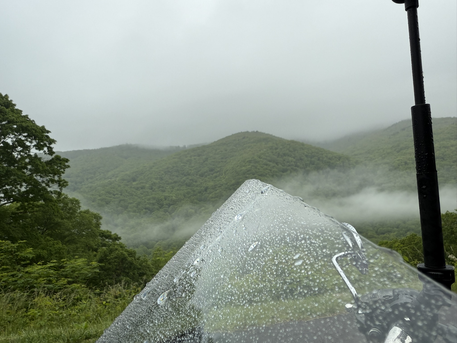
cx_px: 228
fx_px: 317
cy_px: 172
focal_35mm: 24
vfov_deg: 56.8
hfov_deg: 71.6
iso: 40
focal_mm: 2.22
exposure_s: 1/624
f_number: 2.2
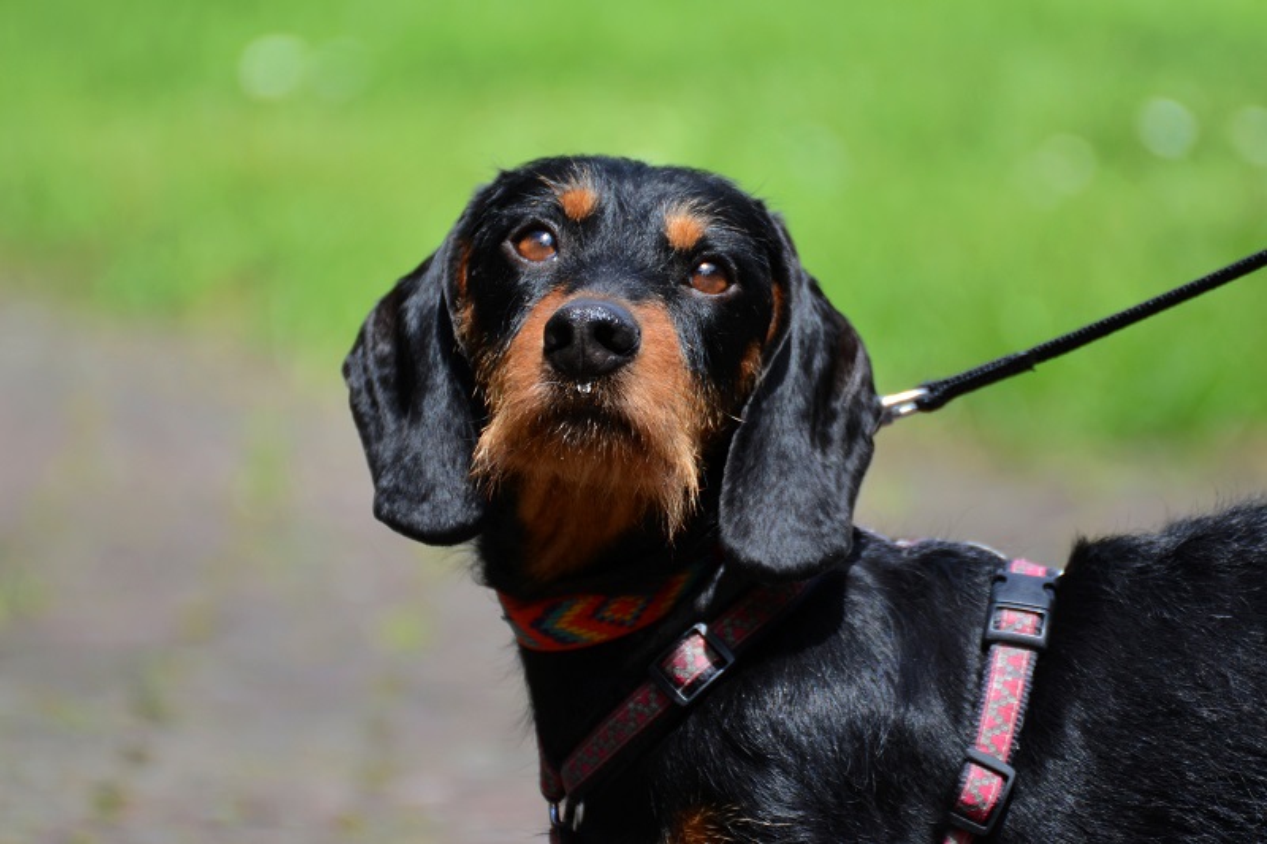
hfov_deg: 4.6
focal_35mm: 450
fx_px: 15833
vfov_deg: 3.1
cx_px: 634
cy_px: 422
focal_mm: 300
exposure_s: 1/500
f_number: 5.6
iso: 200
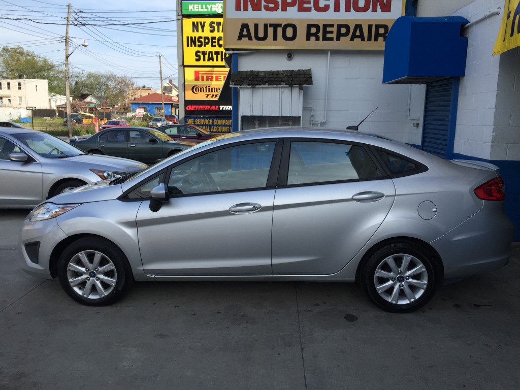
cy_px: 195
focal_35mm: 29
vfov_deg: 48.2
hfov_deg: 61.7
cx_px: 260
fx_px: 436
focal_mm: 4.15
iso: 32
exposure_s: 1/1041
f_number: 2.2
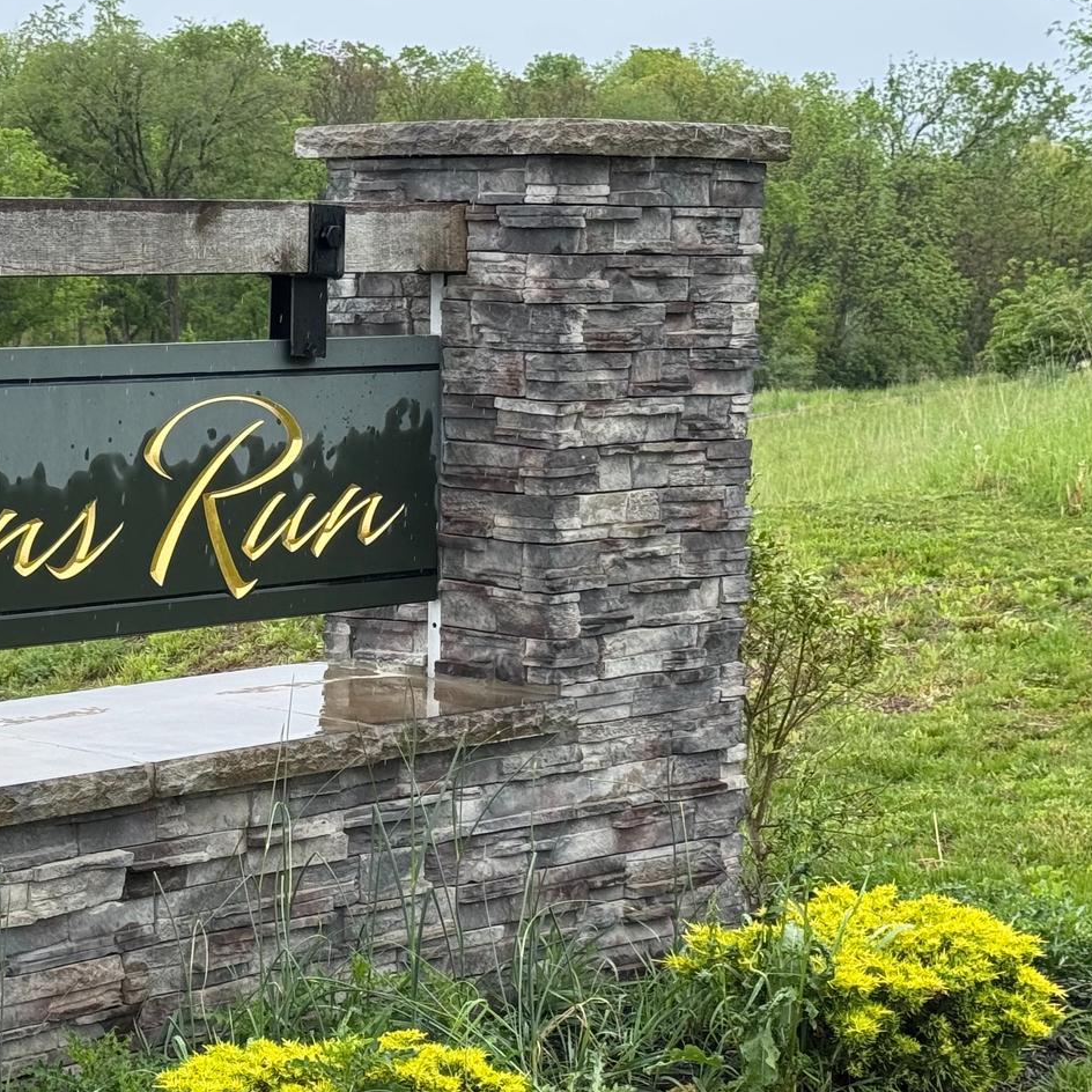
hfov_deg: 18.7
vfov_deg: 18.8
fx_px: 3284
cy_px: 686
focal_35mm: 92
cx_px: 216
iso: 64
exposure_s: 1/739
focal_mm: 6.76
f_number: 1.78
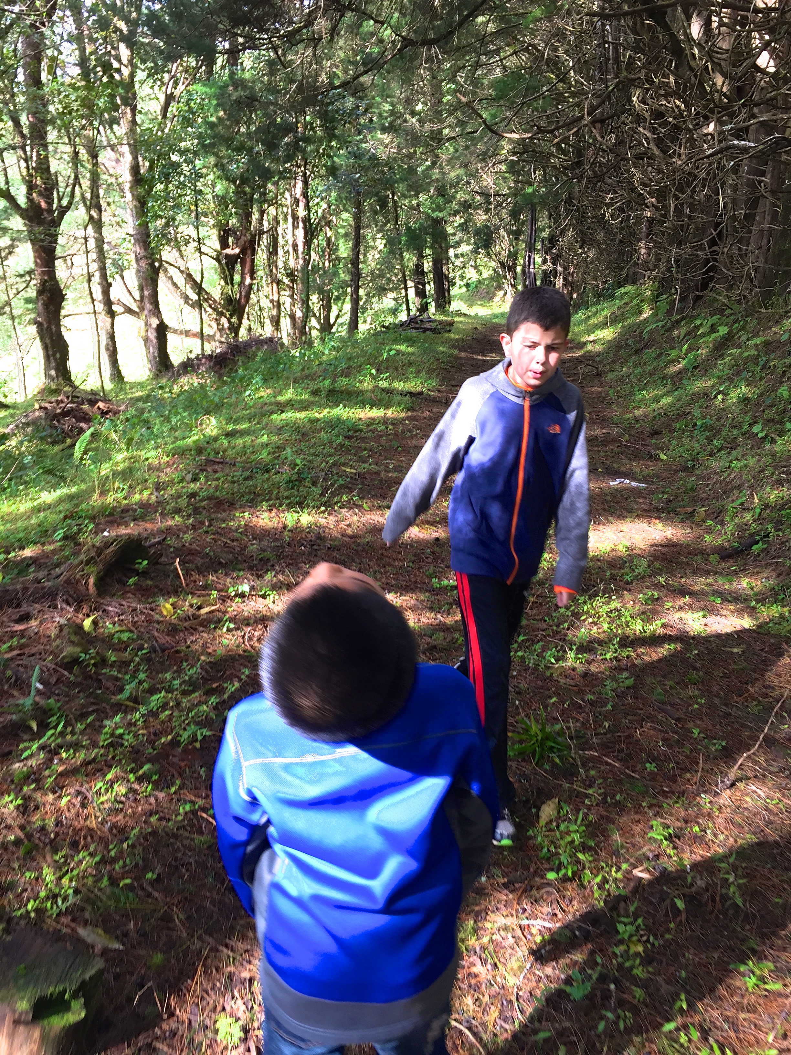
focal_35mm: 29
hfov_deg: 48.2
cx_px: 396
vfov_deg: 61.7
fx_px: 884
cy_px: 528
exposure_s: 1/60
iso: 32
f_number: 2.2
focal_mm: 4.15
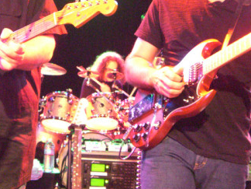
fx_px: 544
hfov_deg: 25.8
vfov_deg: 19.6
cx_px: 77
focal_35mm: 75
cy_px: 73
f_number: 2.7
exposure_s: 1/50
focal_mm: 6.2
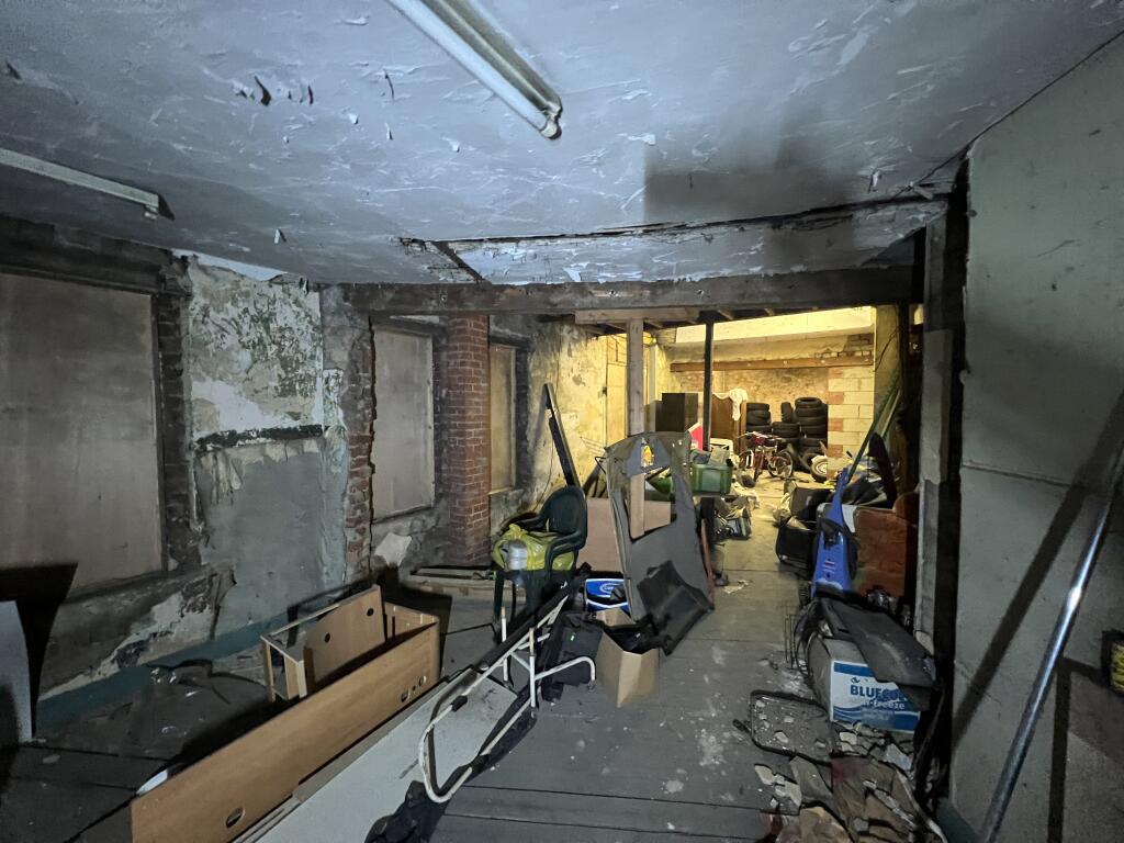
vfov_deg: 89.9
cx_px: 562
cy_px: 422
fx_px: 422
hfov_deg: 106.2
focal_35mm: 13
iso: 800
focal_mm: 1.57
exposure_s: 1/25
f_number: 1.8
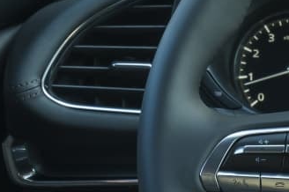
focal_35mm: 170
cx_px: 432
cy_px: 248
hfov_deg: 11.6
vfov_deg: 8.0
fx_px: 1363
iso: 400
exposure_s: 1/20
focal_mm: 29
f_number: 7.1
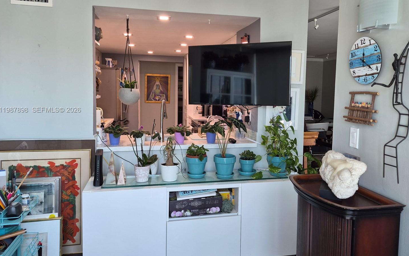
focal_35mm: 27
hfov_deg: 68.3
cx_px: 219
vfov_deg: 45.9
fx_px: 301
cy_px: 110
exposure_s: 1/120
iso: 100
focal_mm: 5.4
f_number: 1.8
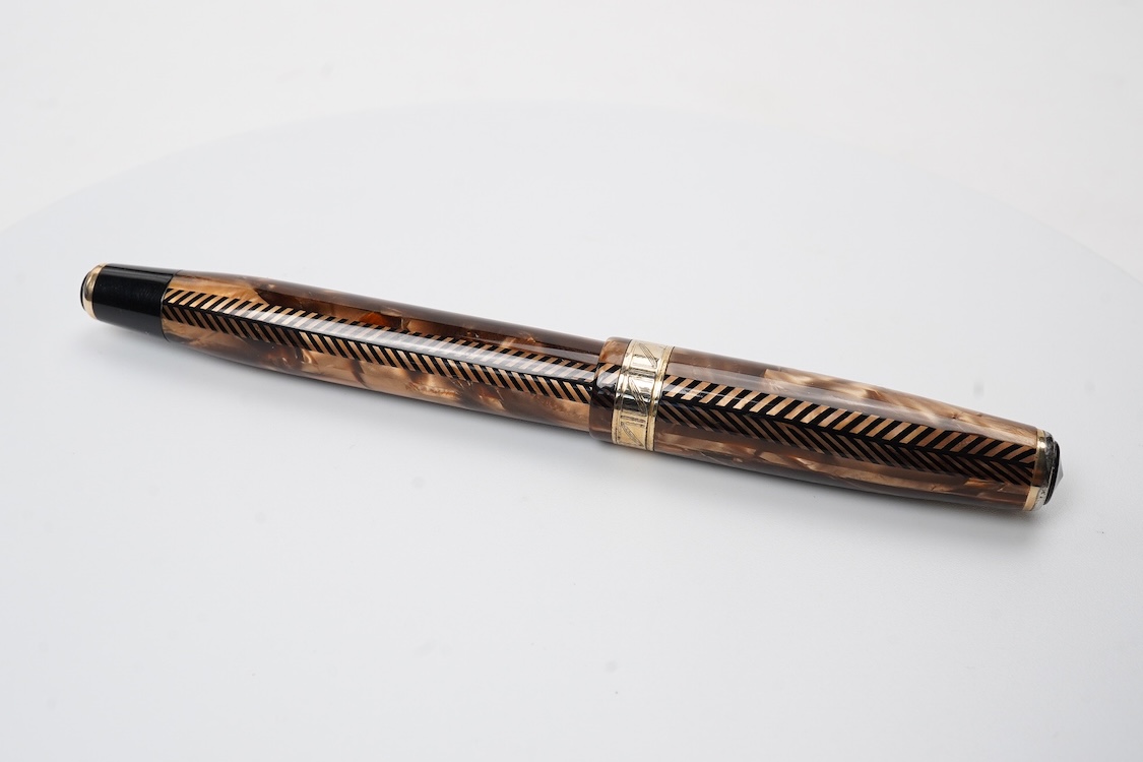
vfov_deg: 29.9
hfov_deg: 43.6
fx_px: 1429
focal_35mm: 45
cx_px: 572
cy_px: 381
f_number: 20
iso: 400
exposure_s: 1/100
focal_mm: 30
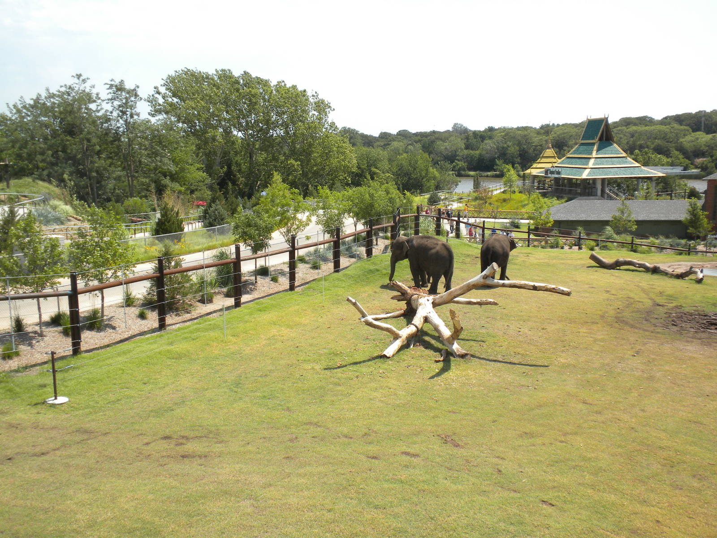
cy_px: 269
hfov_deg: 50.1
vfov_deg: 38.7
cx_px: 358
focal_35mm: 37
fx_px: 766
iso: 64
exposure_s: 1/77.1
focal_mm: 6.6
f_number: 10
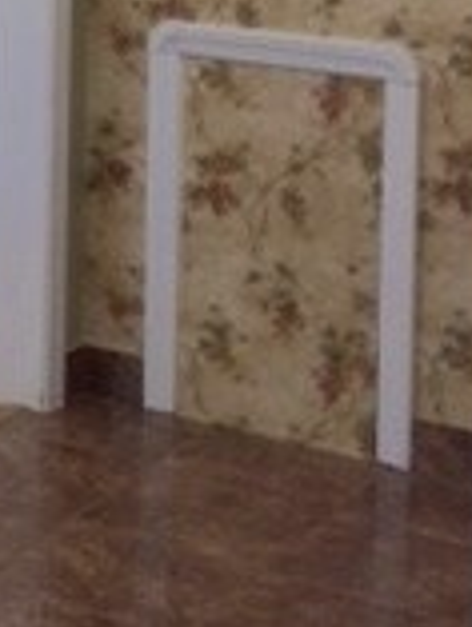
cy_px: -164
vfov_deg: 15.9
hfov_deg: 11.5
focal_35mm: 118
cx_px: -436
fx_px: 2142
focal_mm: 4.15
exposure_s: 1/30
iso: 64
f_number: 2.2
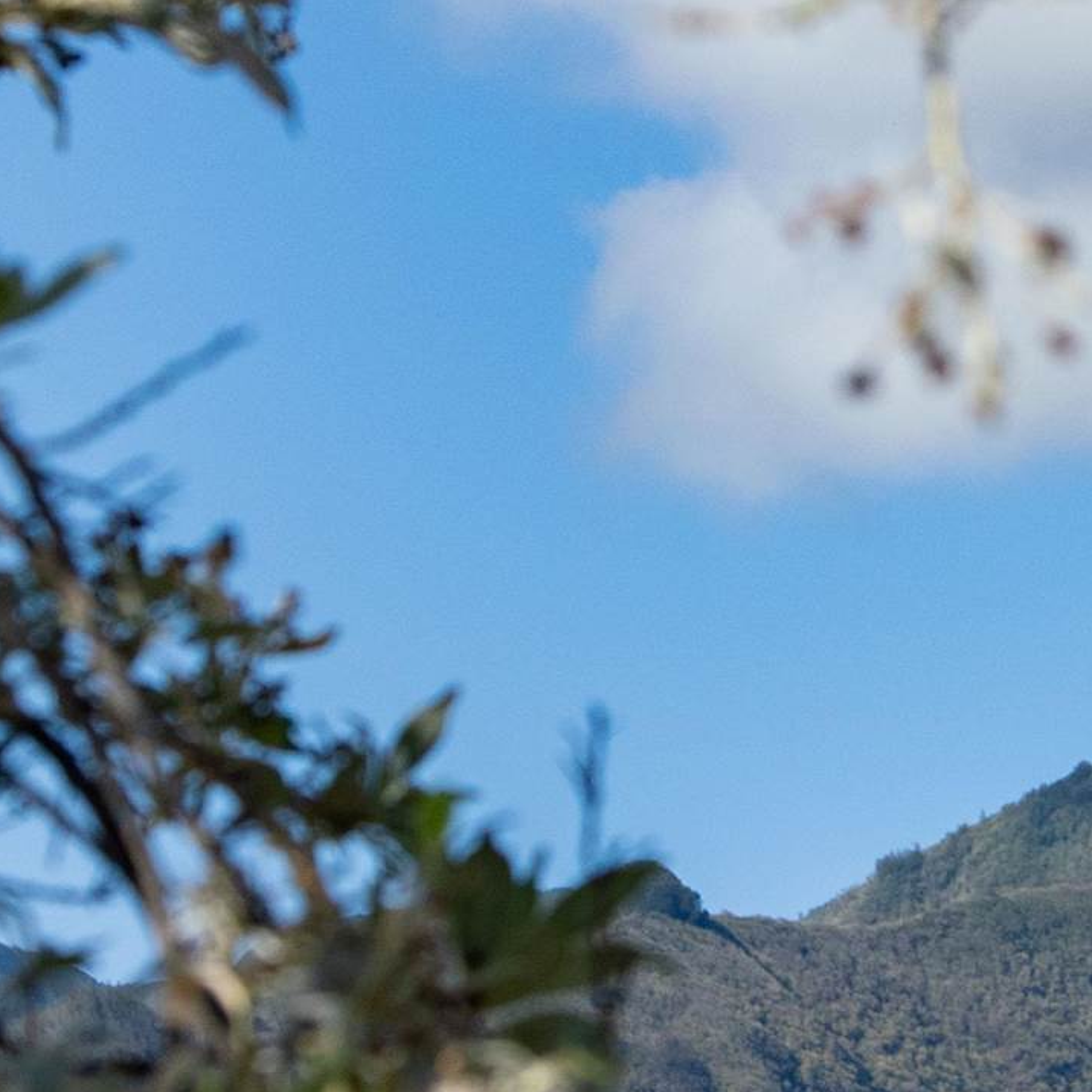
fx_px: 9743
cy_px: 828
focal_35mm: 273
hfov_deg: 6.4
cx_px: 1311
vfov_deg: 6.4
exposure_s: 1/1600
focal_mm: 36
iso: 400
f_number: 5
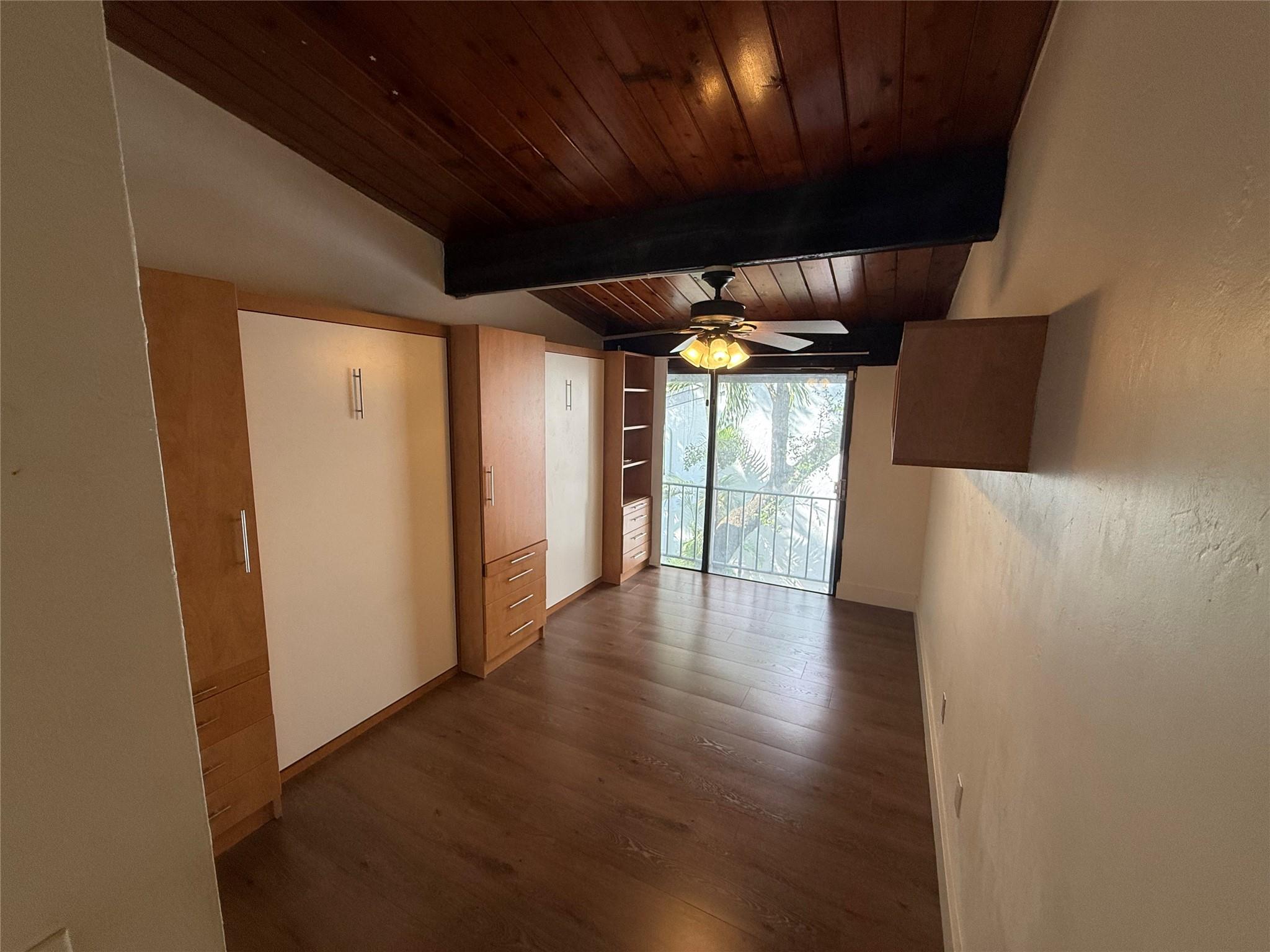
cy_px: 476
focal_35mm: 14
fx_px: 514
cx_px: 635
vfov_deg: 85.7
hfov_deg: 102.1
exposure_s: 1/120
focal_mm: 2.22
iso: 100
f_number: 2.2
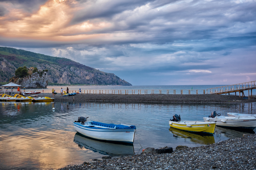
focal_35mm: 41
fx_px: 292
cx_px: 128
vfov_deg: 32.6
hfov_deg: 47.4
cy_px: 85
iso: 200
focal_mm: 27
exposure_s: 1/160
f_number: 2.8
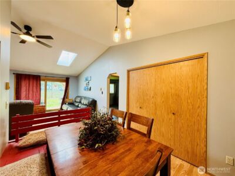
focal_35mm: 14
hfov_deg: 102.1
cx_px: 118
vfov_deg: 85.7
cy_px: 88
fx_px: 95
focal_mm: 2.22
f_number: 2.2
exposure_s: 1/111
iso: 320
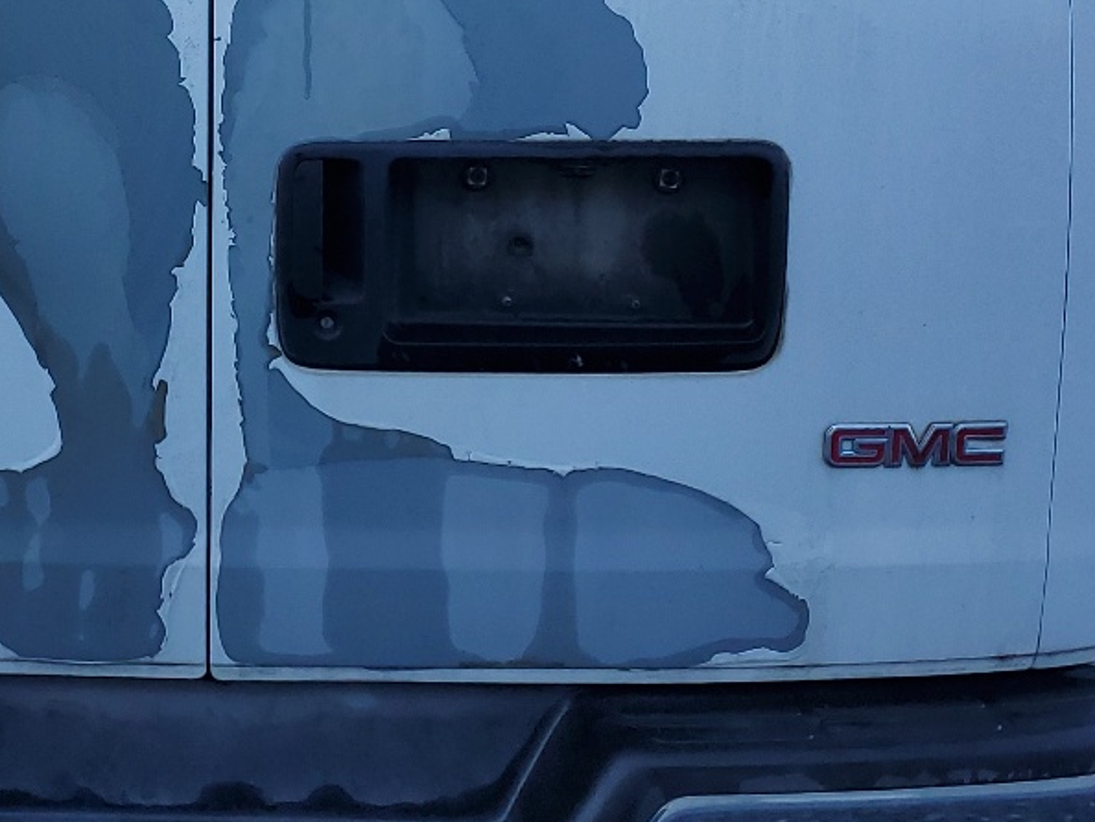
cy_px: 164
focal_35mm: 70
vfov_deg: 20.8
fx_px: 2215
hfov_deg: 27.0
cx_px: 168
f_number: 1.5
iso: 50
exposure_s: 1/1000
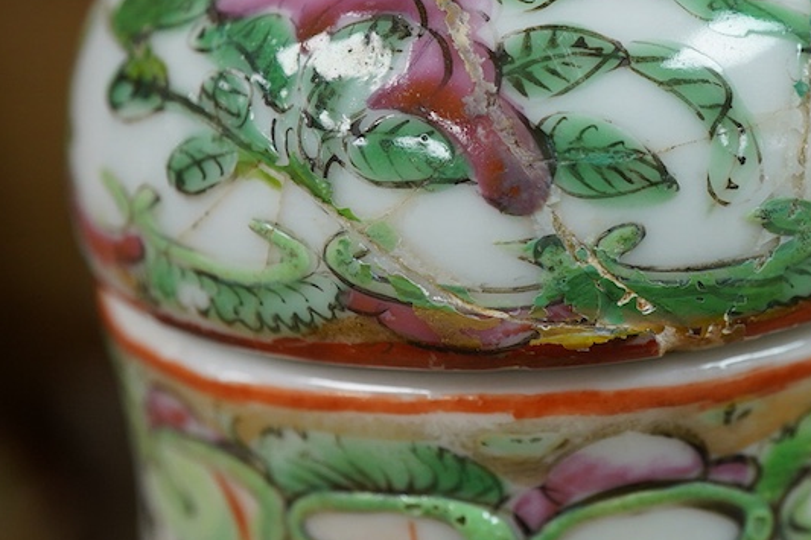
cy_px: 166
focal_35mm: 76
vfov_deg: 17.9
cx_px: 593
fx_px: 1711
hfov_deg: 26.4
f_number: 9
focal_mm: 30
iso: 1250
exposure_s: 1/125
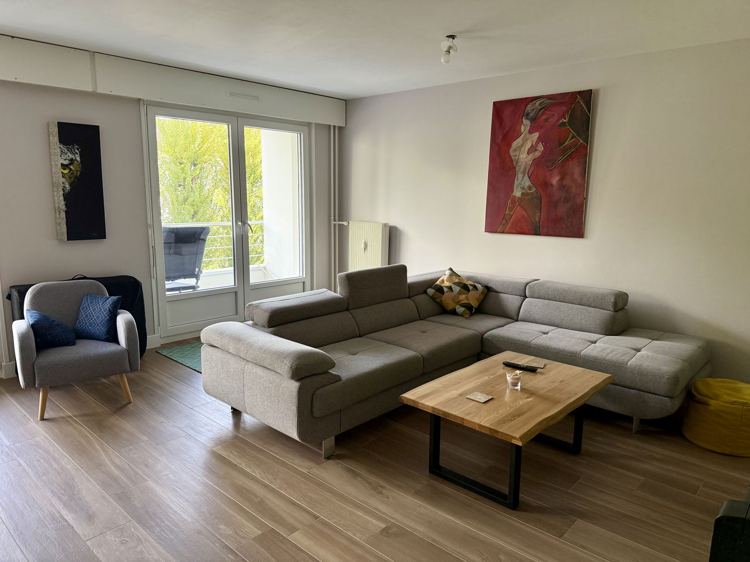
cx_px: 375
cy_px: 281
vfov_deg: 56.8
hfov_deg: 71.6
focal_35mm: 24
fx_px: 520
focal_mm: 6.76
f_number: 1.78
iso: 200
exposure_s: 1/170
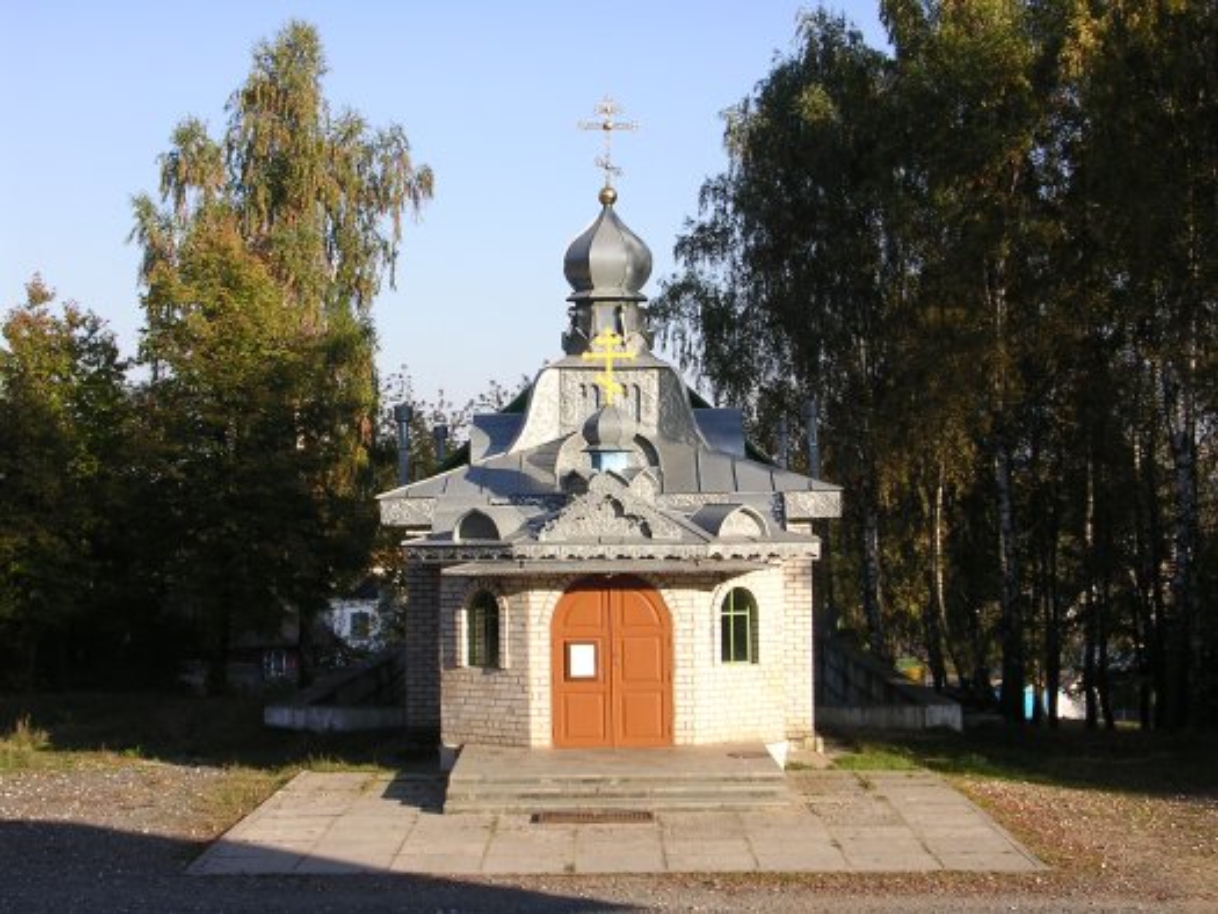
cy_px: 457
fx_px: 2112
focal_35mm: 60
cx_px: 609
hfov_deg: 32.2
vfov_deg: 24.4
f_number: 3.4
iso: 100
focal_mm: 9.1
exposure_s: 1/427
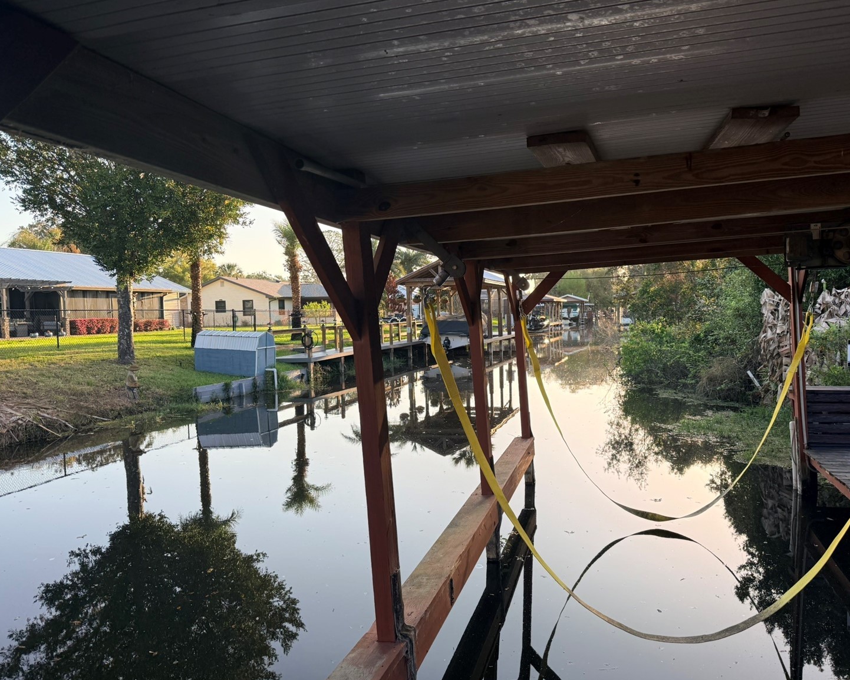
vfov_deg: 54.9
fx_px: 654
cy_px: 343
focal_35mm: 26
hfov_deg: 65.9
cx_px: 457
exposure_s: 1/955
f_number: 1.78
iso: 100
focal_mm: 6.76
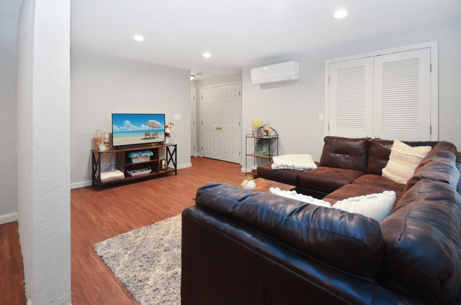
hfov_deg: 95.1
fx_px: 211
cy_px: 152
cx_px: 230
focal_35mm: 16
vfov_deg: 71.8
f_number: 4.2
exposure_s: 1/60
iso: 2000
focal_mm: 11
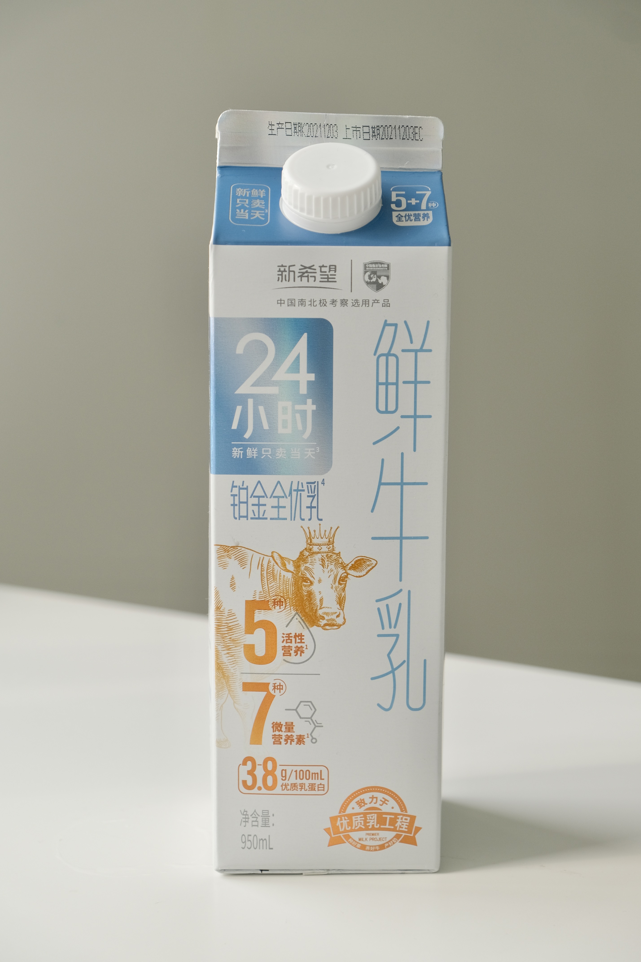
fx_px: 1656
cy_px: 481
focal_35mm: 62
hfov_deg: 21.9
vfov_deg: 32.4
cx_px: 320
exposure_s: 1/200
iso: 320
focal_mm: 41.3
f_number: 4.5
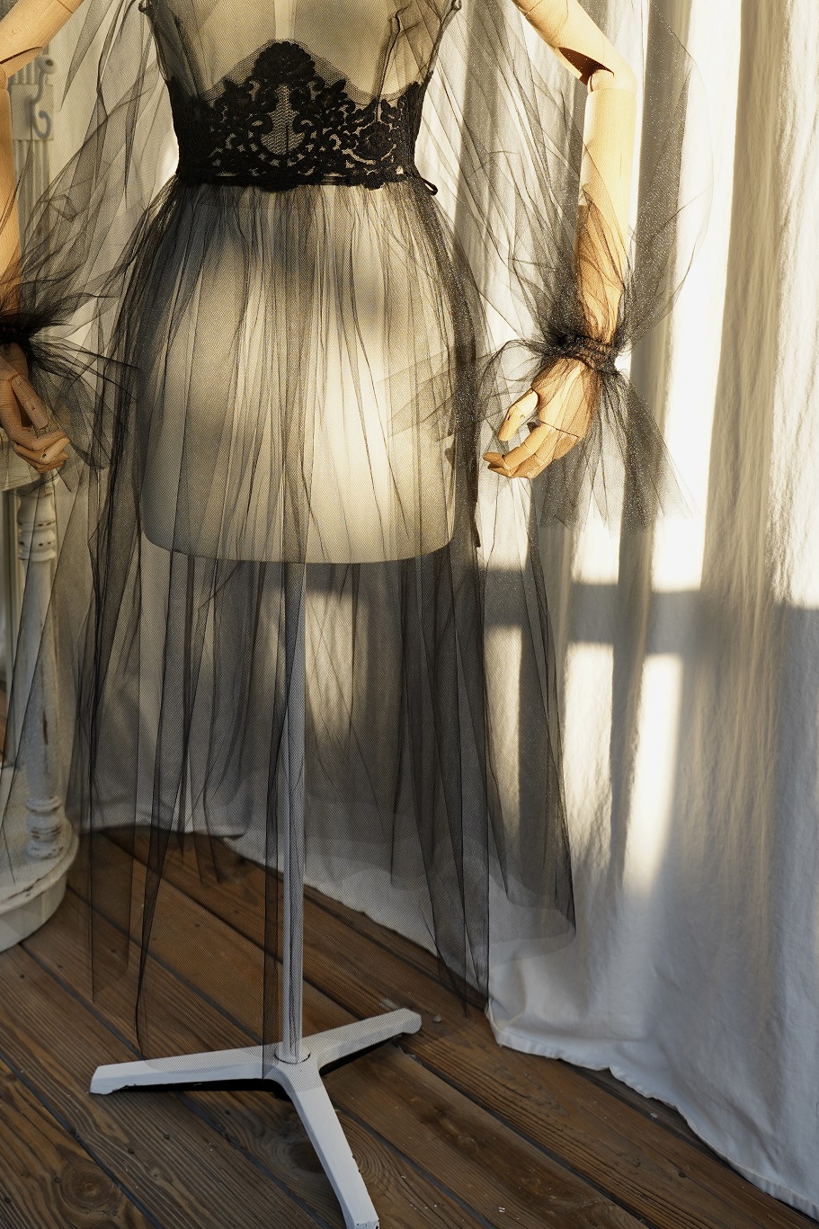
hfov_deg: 29.2
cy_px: 349
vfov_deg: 41.8
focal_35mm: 46
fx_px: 1570
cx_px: 331
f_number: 5
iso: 100
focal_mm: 30
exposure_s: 1/100
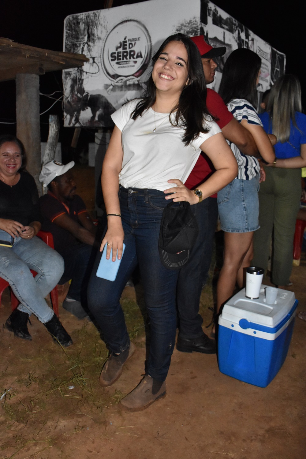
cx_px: 153
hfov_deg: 40.0
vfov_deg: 57.2
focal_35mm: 33
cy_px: 230
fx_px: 421
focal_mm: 22
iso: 3200
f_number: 3.5
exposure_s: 1/100
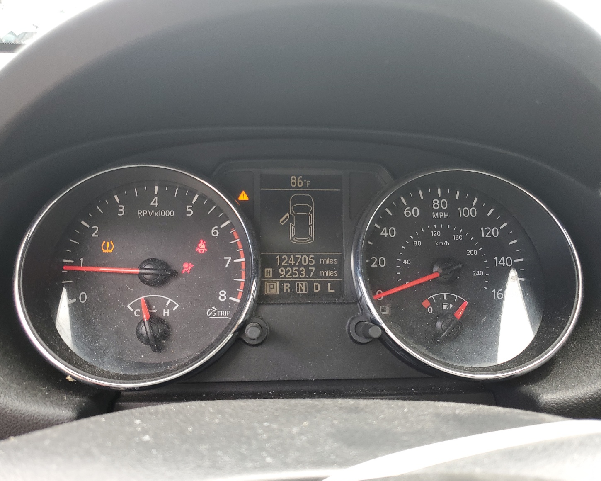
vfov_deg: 51.5
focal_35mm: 28
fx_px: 498
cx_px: 298
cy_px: 242
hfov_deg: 62.2
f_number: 1.5
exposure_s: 1/132
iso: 50
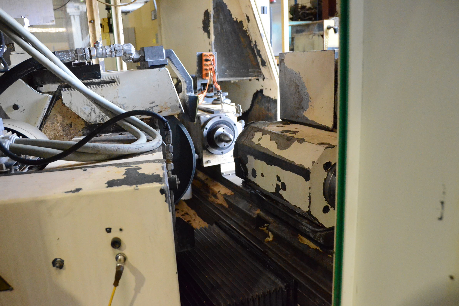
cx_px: 228
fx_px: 395
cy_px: 151
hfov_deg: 60.3
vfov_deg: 42.3
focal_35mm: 31
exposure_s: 1/400
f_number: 3.5
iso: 6400
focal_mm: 20
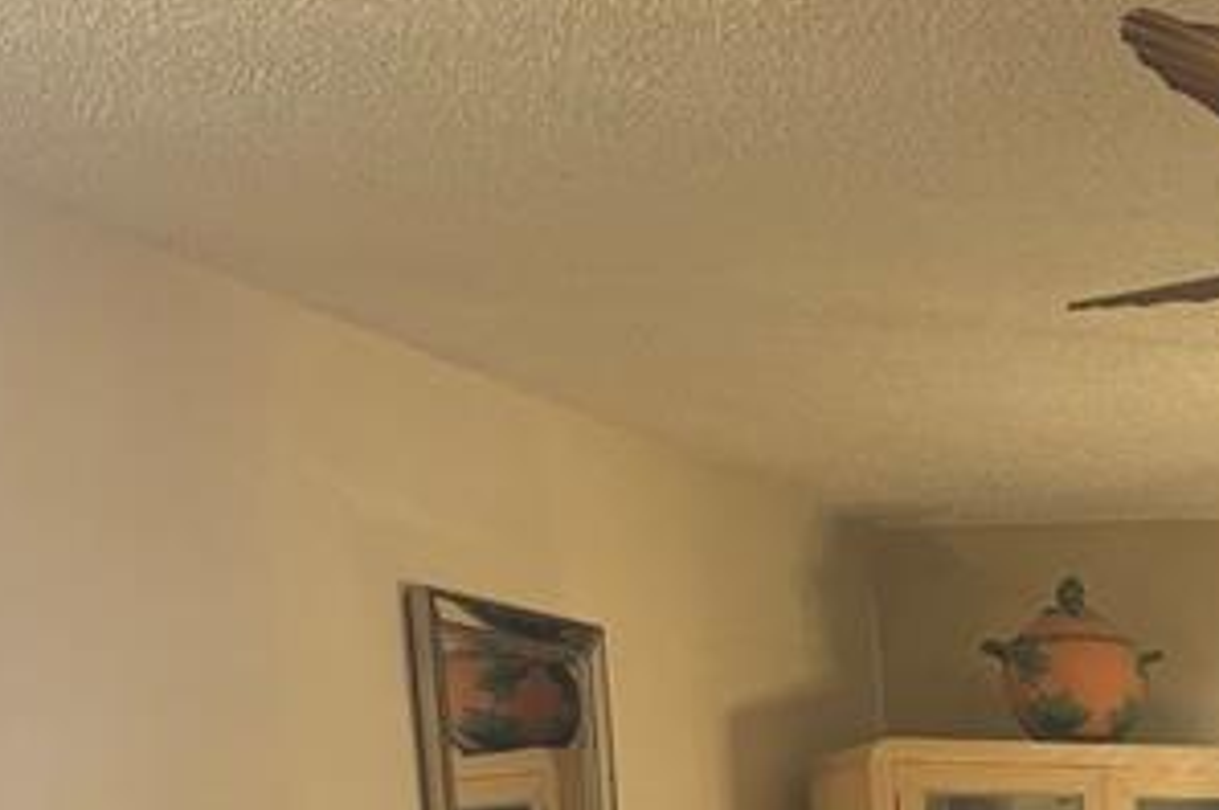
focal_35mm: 93
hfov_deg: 18.8
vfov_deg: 13.5
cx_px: 1935
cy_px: 1338
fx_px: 3146
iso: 160
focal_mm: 5.96
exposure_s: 1/60
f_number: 1.6
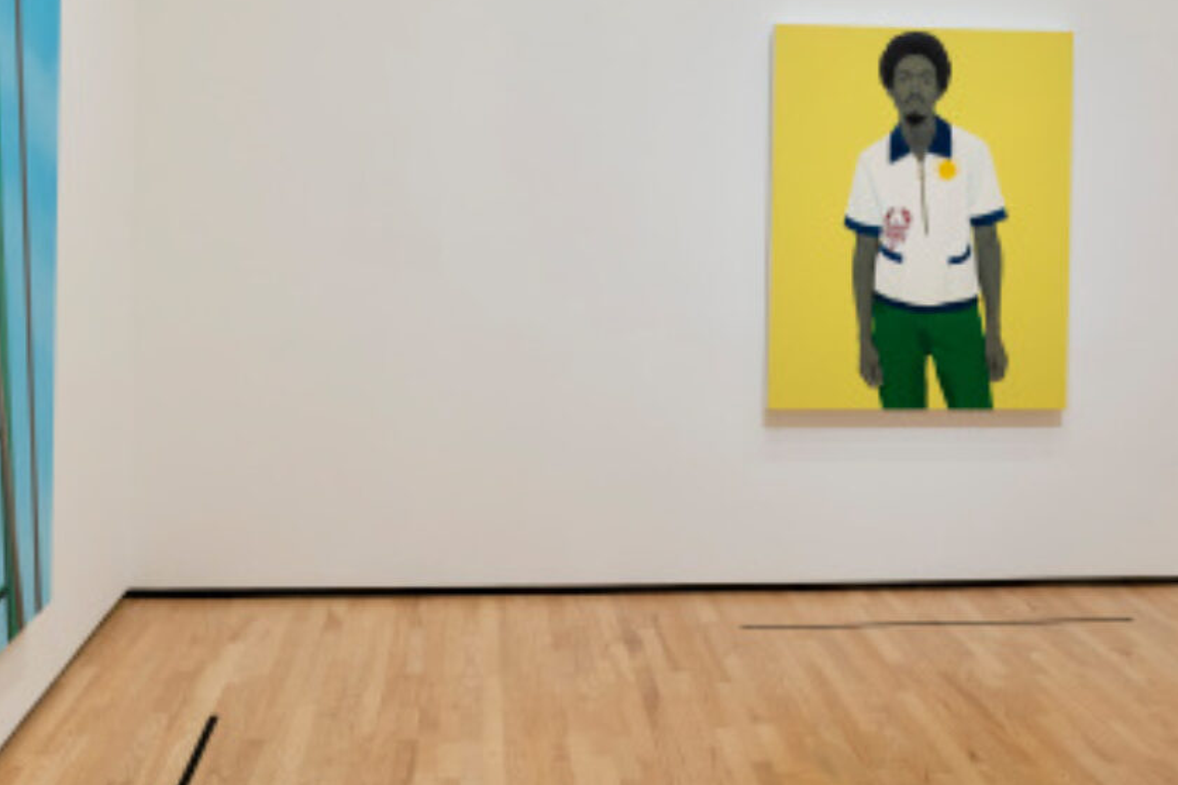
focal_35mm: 62
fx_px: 2028
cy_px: 165
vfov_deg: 21.6
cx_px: 712
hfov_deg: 32.3
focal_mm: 32
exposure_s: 1/13
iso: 400
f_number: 8
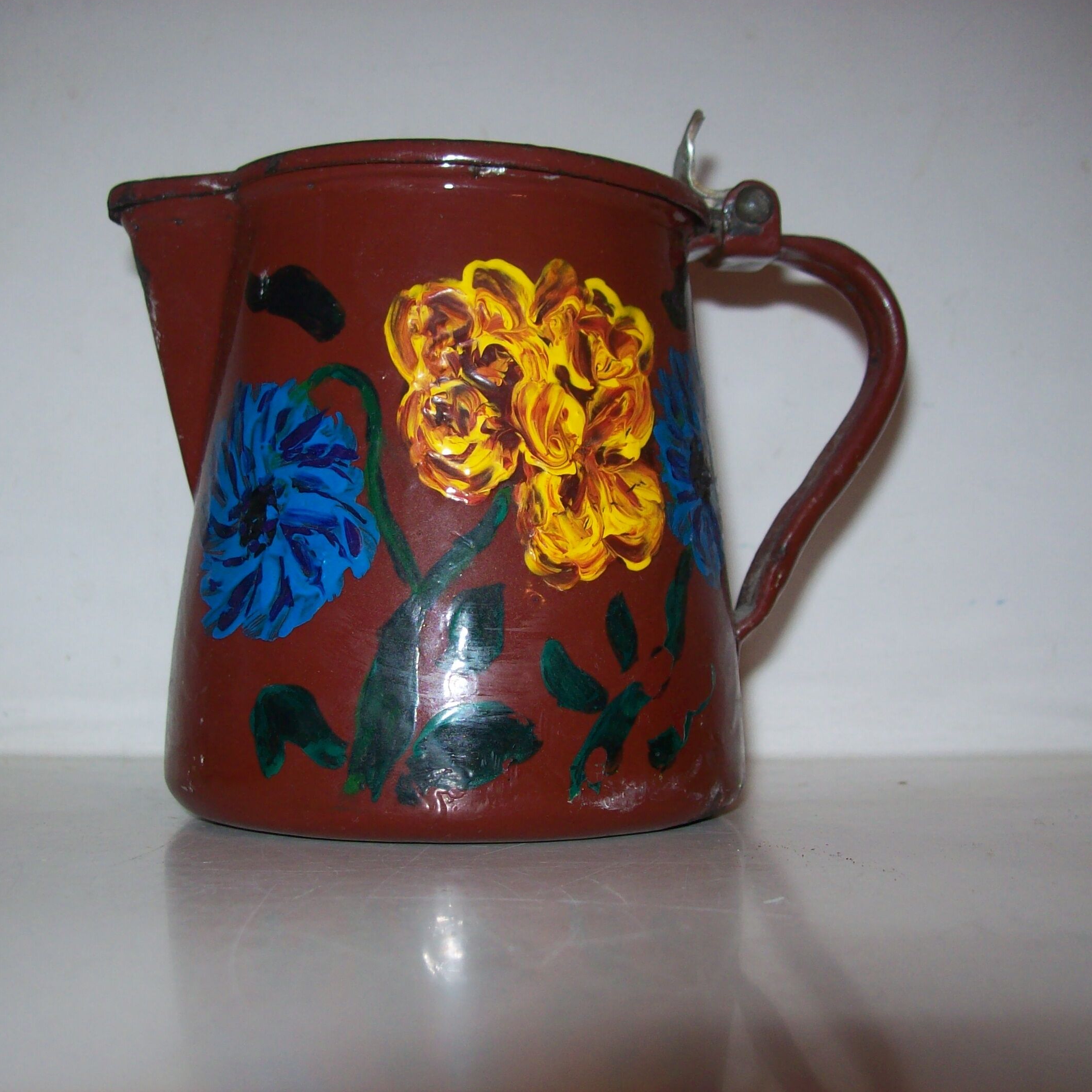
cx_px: 455
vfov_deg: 39.2
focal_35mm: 43
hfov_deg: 39.1
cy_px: 540
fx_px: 1535
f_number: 2.7
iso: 80
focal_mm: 6
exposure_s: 1/64
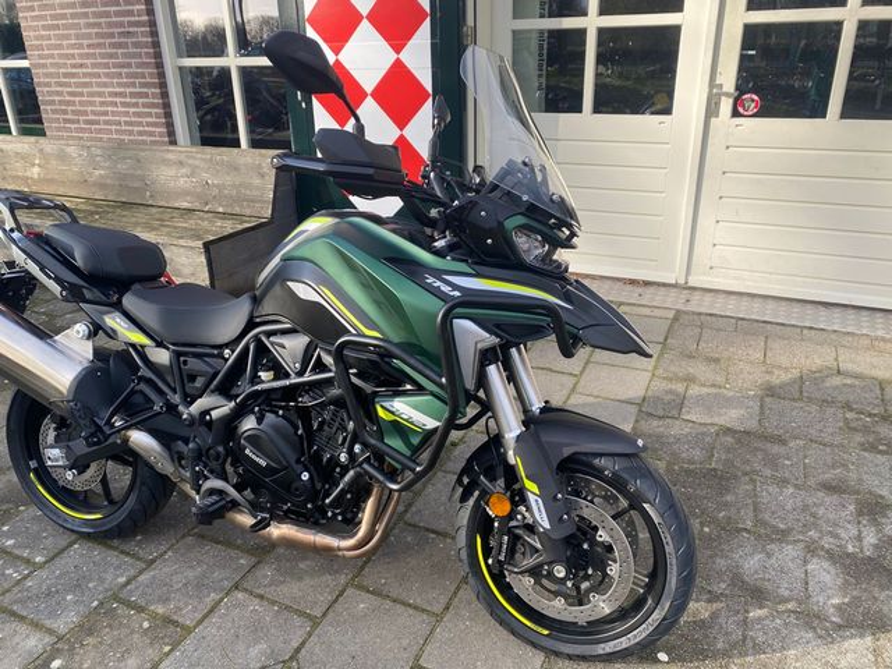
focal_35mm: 26
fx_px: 670
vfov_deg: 53.1
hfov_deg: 67.3
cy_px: 334
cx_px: 446
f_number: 1.8
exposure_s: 1/502
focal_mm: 4.25
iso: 32
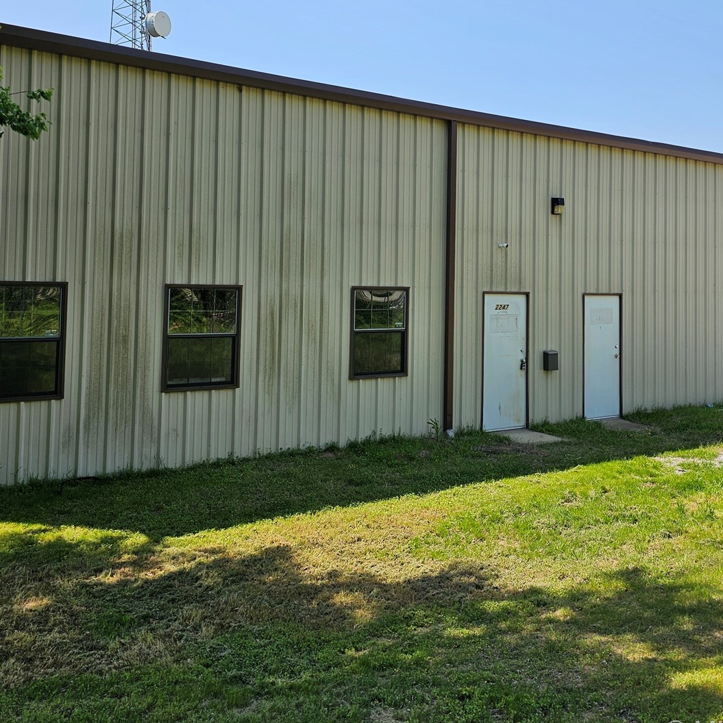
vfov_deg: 44.5
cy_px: 267
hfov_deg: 44.7
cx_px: 428
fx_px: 874
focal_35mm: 37
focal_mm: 6.3
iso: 10
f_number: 1.7
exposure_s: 1/690
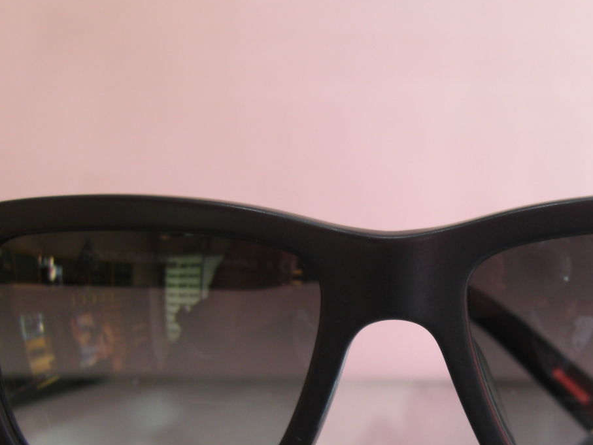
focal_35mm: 67
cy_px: 363
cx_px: 403
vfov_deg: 21.6
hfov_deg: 28.7
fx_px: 1148
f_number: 2.8
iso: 100
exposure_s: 1/60
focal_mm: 7.9
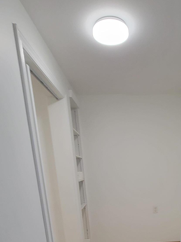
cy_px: 218
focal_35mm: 27
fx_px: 188
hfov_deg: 49.6
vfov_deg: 56.4
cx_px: 132
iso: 200
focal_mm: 2.2
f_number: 2.2
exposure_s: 1/60
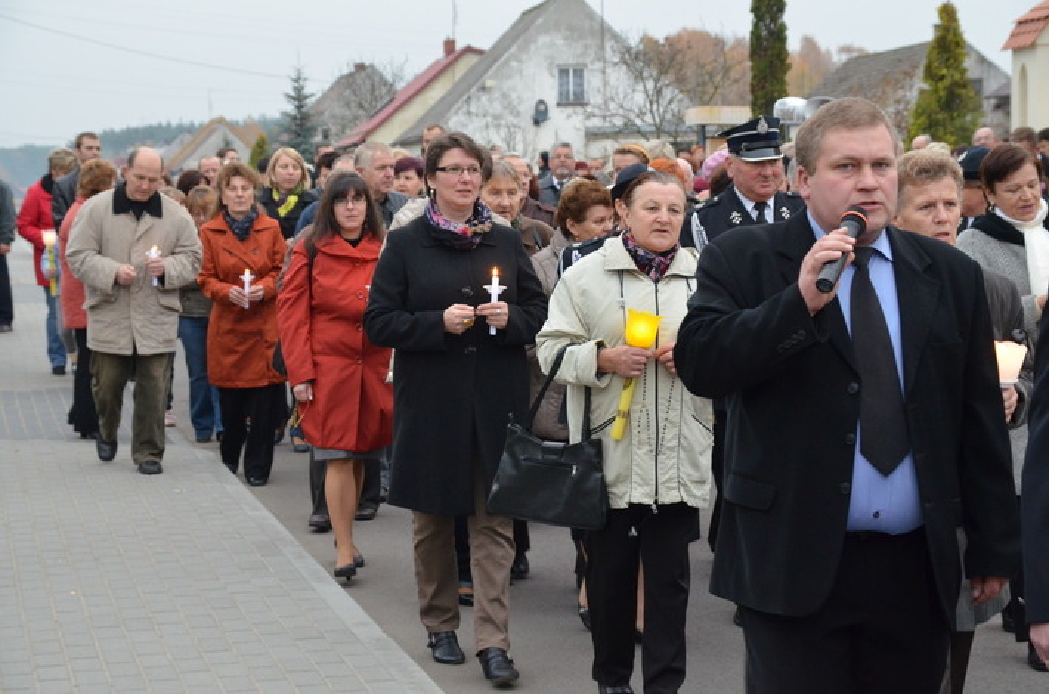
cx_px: 524
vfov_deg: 16.5
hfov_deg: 24.7
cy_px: 347
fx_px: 2399
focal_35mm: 82
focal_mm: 55
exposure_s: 1/60
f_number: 6.3
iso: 1600
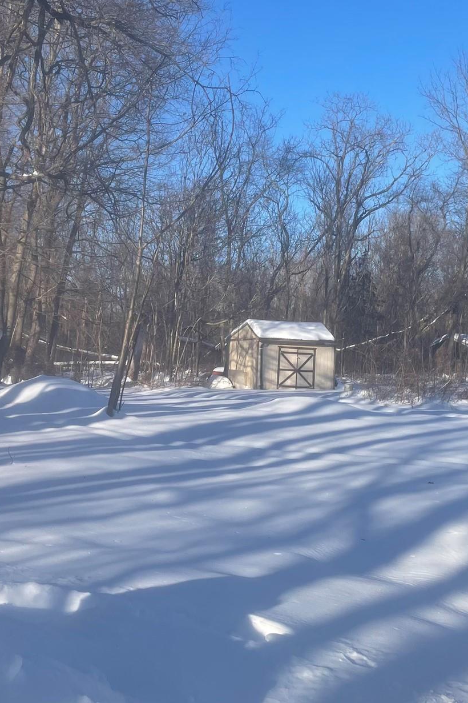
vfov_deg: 43.6
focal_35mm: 45
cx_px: 216
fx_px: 878
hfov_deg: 29.8
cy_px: 356
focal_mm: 4.2
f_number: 1.6
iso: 32
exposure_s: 1/2353
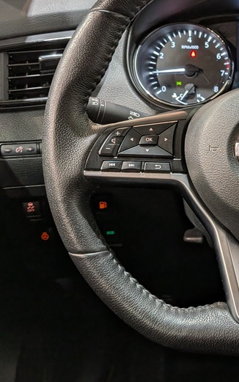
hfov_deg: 24.3
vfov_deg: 40.1
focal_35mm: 50
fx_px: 521
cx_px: 258
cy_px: 152
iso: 195
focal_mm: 4.53
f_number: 1.7
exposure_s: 1/100
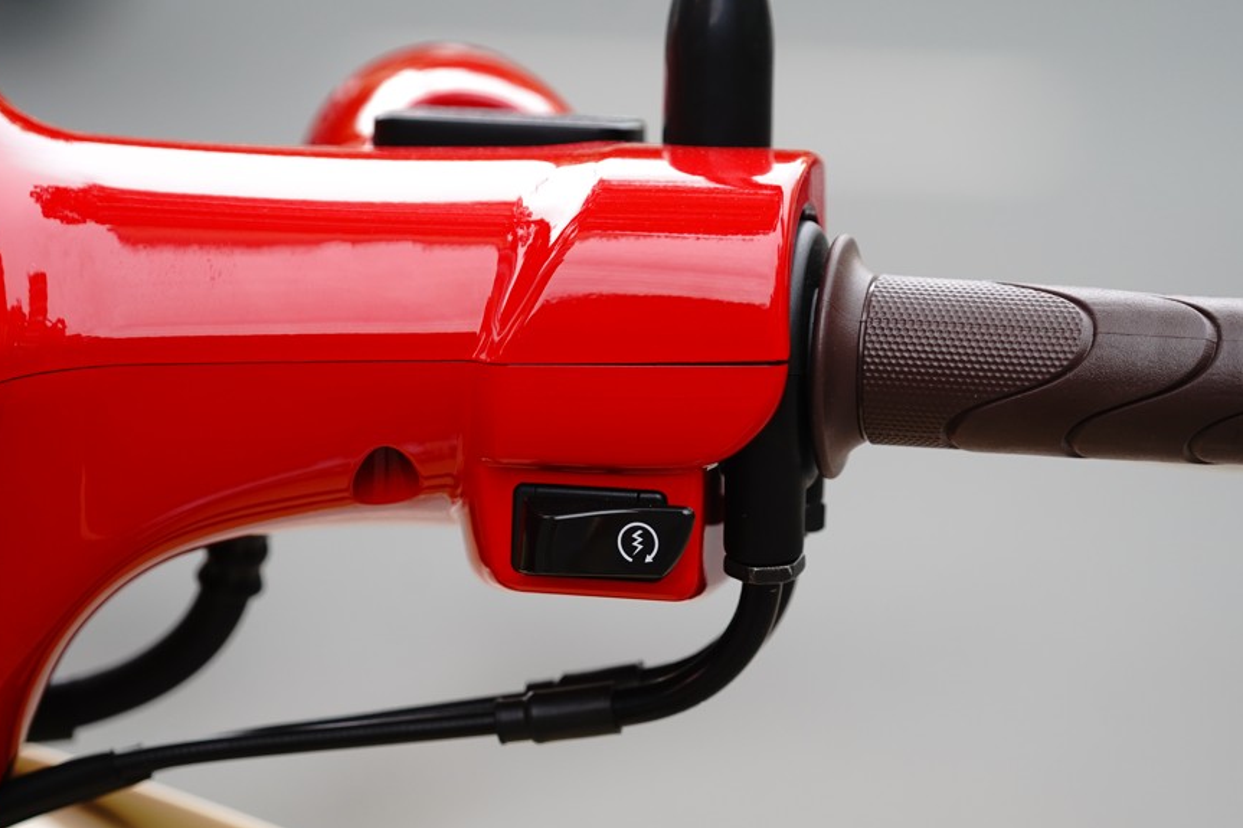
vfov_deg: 7.4
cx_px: 776
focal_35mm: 185
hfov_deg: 11.1
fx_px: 6386
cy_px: 495
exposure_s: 1/200
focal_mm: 133
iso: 800
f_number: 4
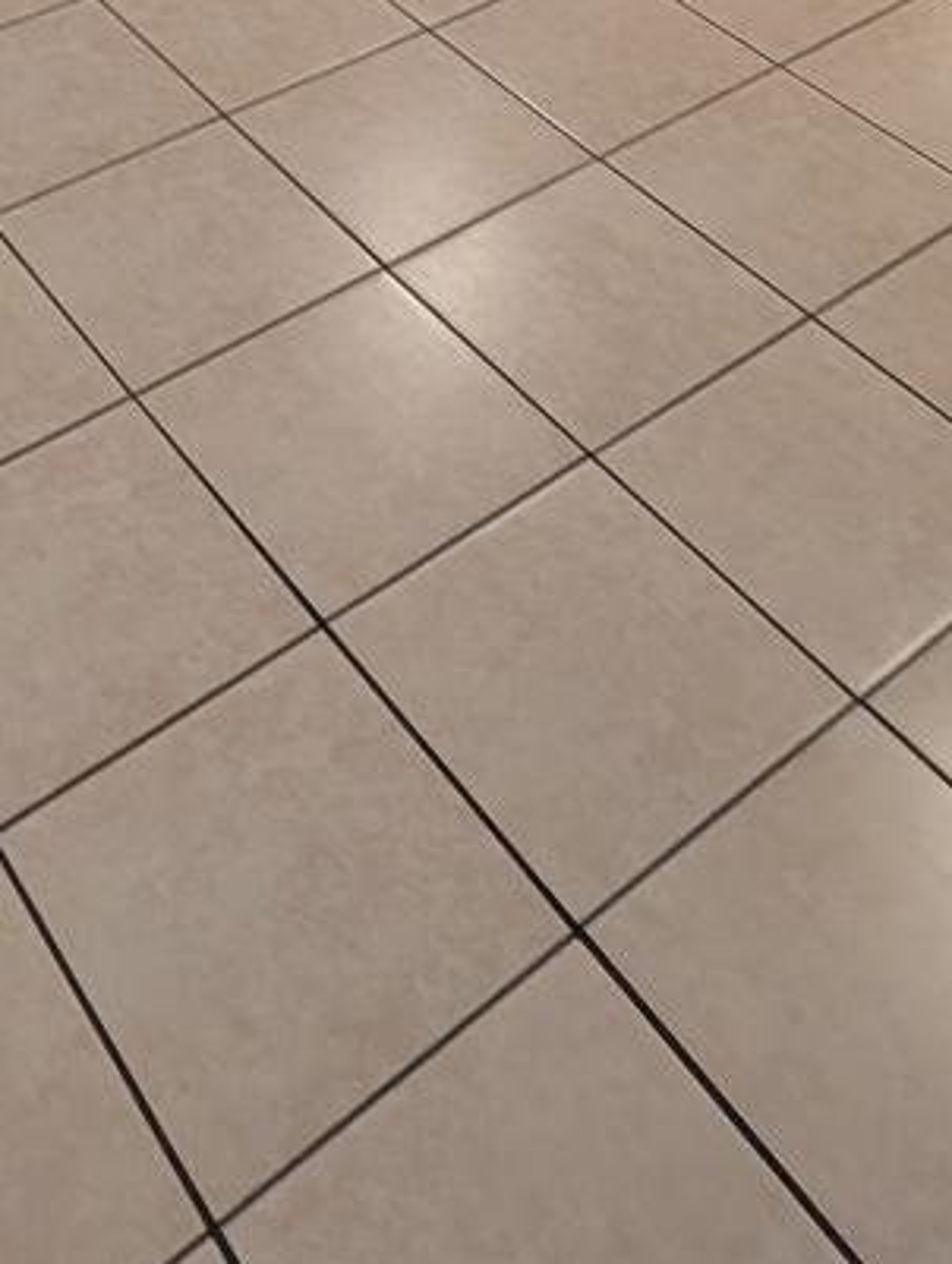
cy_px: -337
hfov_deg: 31.3
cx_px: 309
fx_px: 1682
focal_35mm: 46
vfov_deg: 32.3
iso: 188
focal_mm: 2.02
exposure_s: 1/120
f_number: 1.7
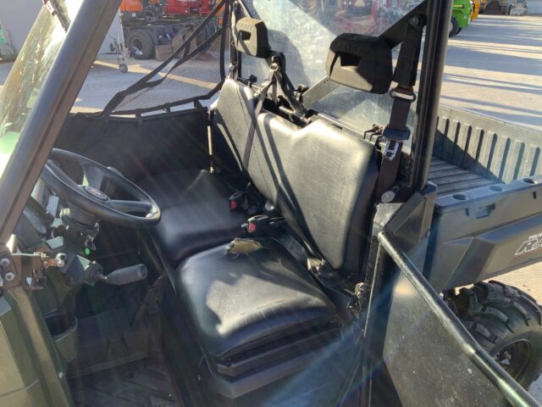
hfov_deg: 61.7
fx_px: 454
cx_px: 271
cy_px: 204
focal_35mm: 29
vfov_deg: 48.2
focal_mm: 3
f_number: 1.8
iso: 16
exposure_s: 1/226
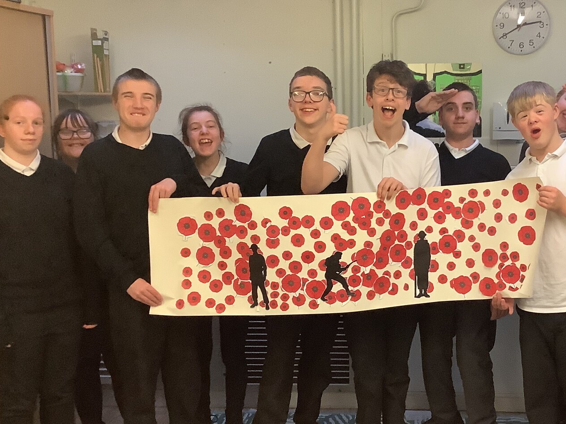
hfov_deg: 37.7
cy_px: 206
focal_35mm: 50
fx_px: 817
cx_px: 386
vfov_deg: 29.1
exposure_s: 1/50
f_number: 2.4
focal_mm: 3.3
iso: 320
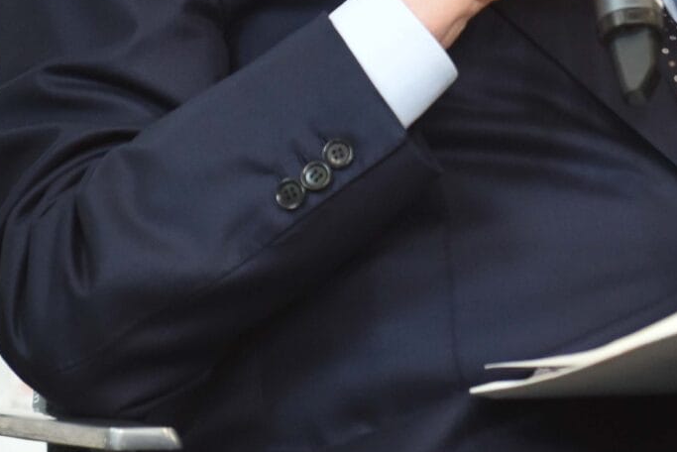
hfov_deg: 2.7
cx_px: 524
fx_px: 14109
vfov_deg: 1.8
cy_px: -326
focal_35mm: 750
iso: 1600
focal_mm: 200
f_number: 3.5
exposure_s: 1/200
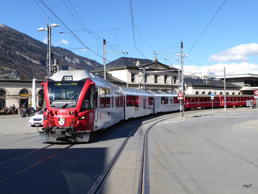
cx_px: 129
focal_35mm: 27
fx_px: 201
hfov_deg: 65.3
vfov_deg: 51.4
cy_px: 97
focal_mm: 4.7
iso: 80
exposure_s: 1/640
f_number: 3.4
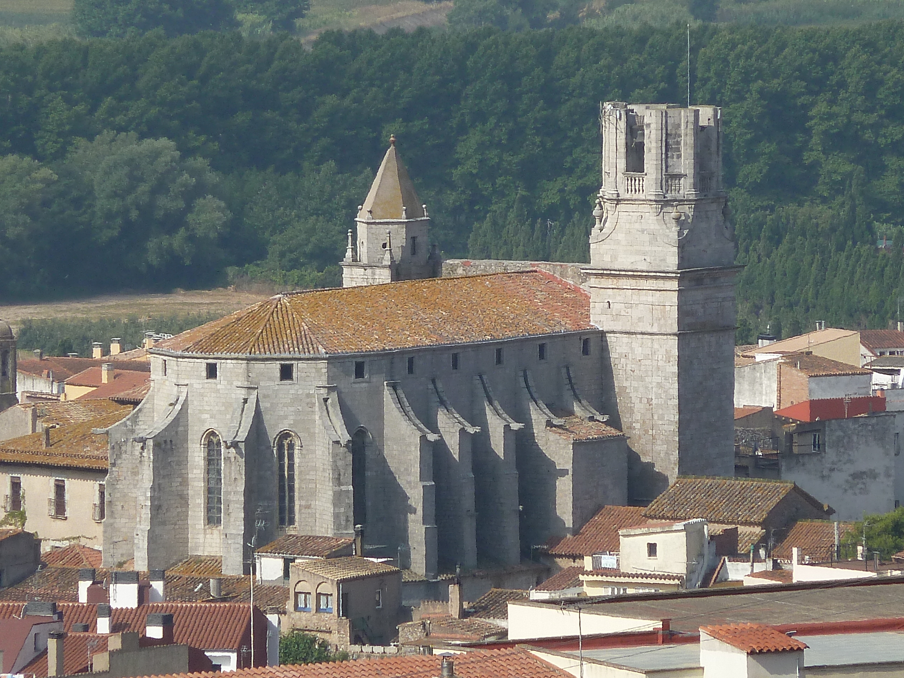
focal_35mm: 539
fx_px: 14076
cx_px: 452
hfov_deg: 3.7
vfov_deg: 2.8
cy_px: 339
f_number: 4.9
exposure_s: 1/400
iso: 80
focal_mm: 49.2
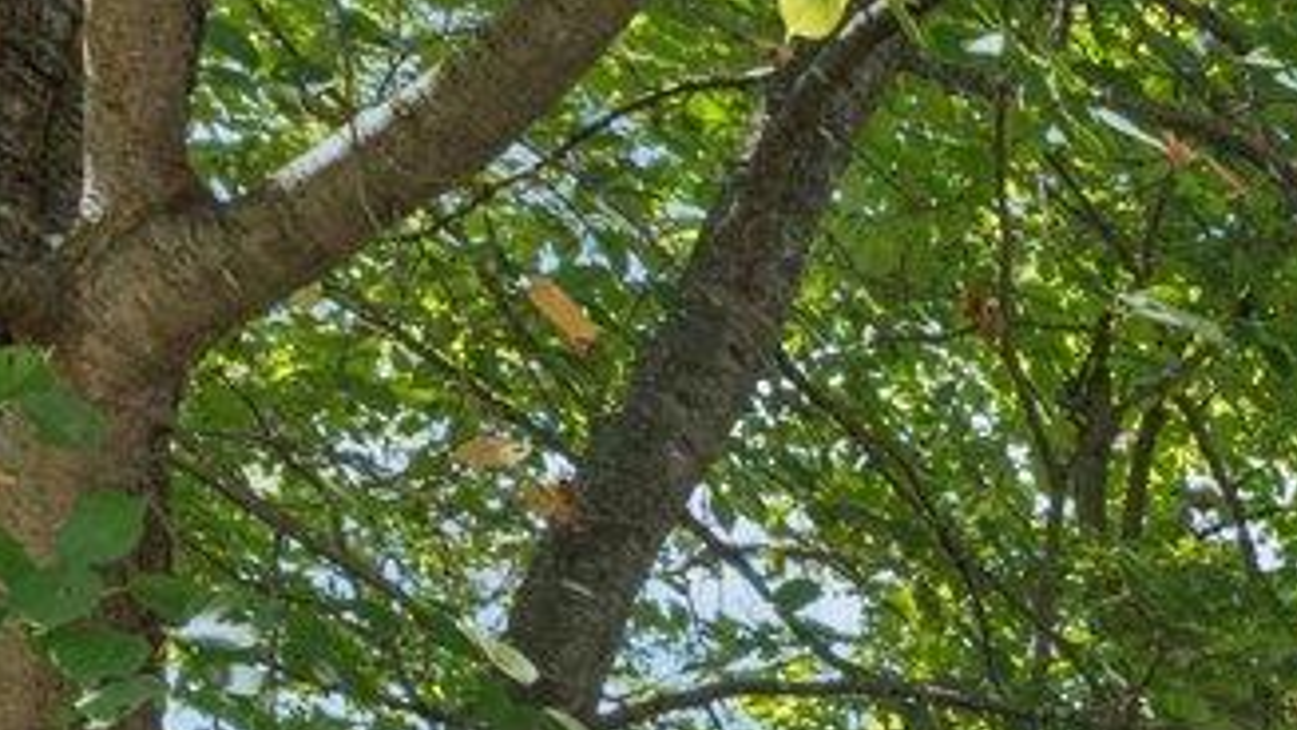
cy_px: 2438
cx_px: 3070
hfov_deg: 14.2
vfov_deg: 8.7
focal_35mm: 105
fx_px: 3611
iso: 320
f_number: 9
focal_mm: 16
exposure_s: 1/80
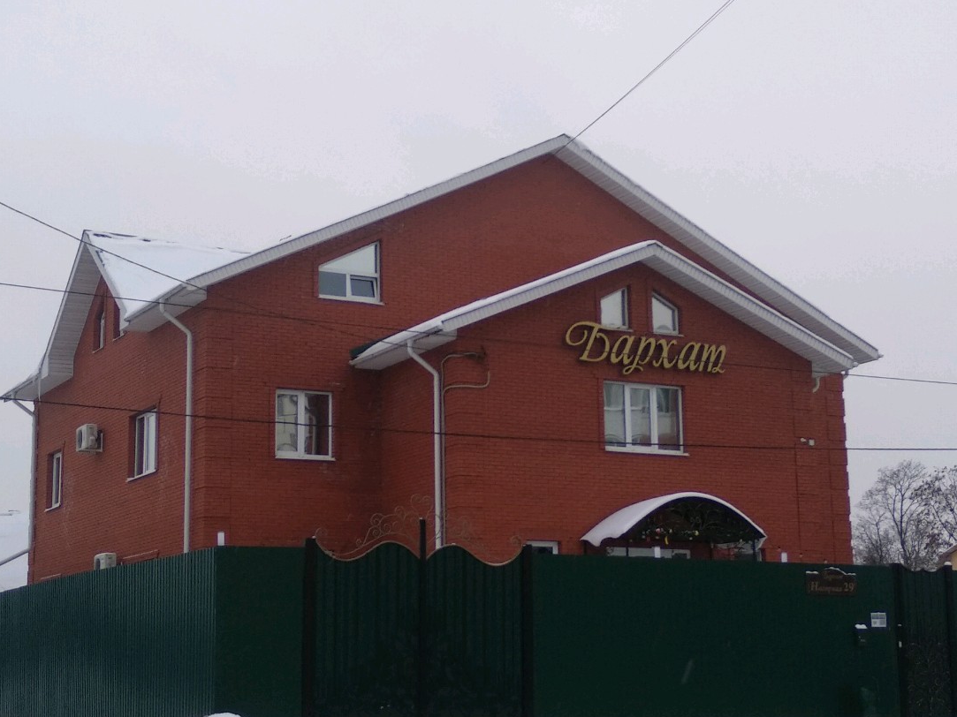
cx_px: 514
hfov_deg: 56.8
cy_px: 356
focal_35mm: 32
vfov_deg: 44.2
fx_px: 885
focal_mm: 3.83
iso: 100
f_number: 2.2
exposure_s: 1/135
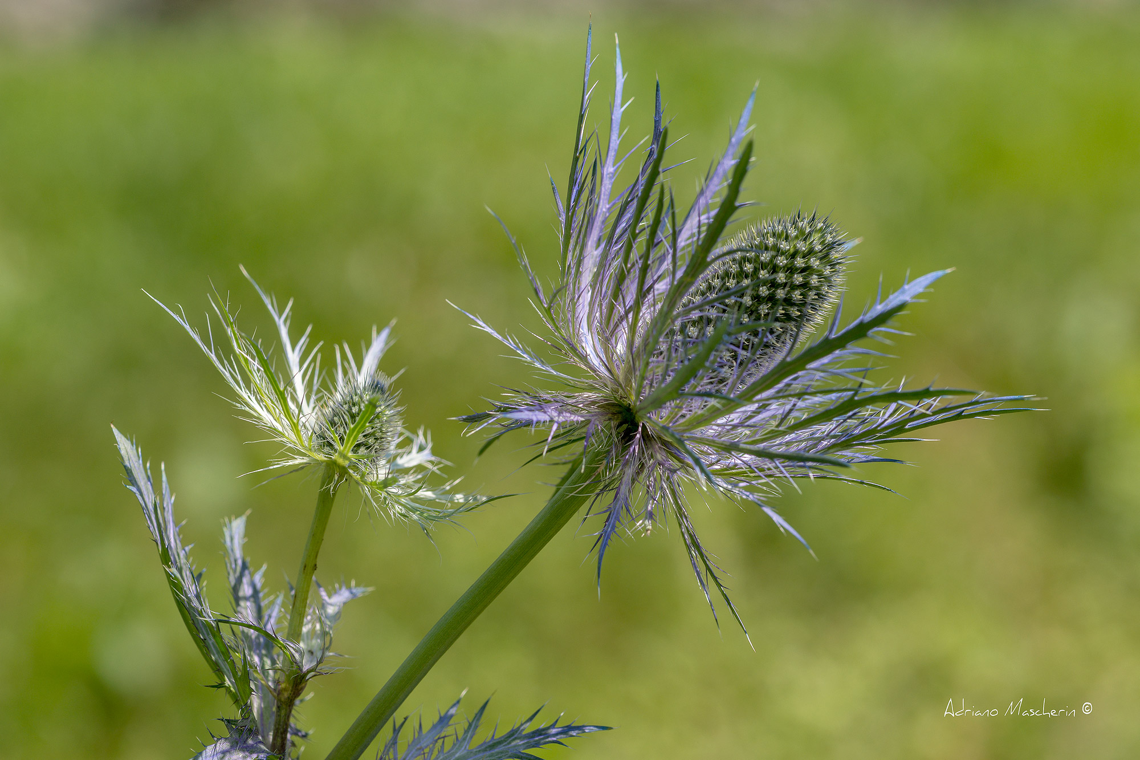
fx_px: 3324
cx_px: 570
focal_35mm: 105
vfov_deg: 13.0
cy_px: 380
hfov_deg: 19.5
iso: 200
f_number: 11
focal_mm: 105
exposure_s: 1/320
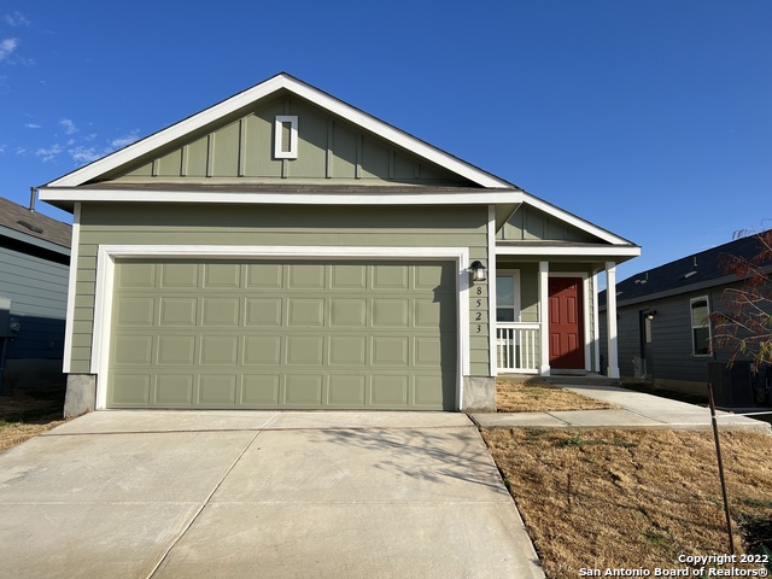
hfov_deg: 67.3
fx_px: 580
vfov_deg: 53.1
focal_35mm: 26
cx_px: 386
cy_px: 290
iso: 50
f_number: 1.5
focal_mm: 5.7
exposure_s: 1/3356
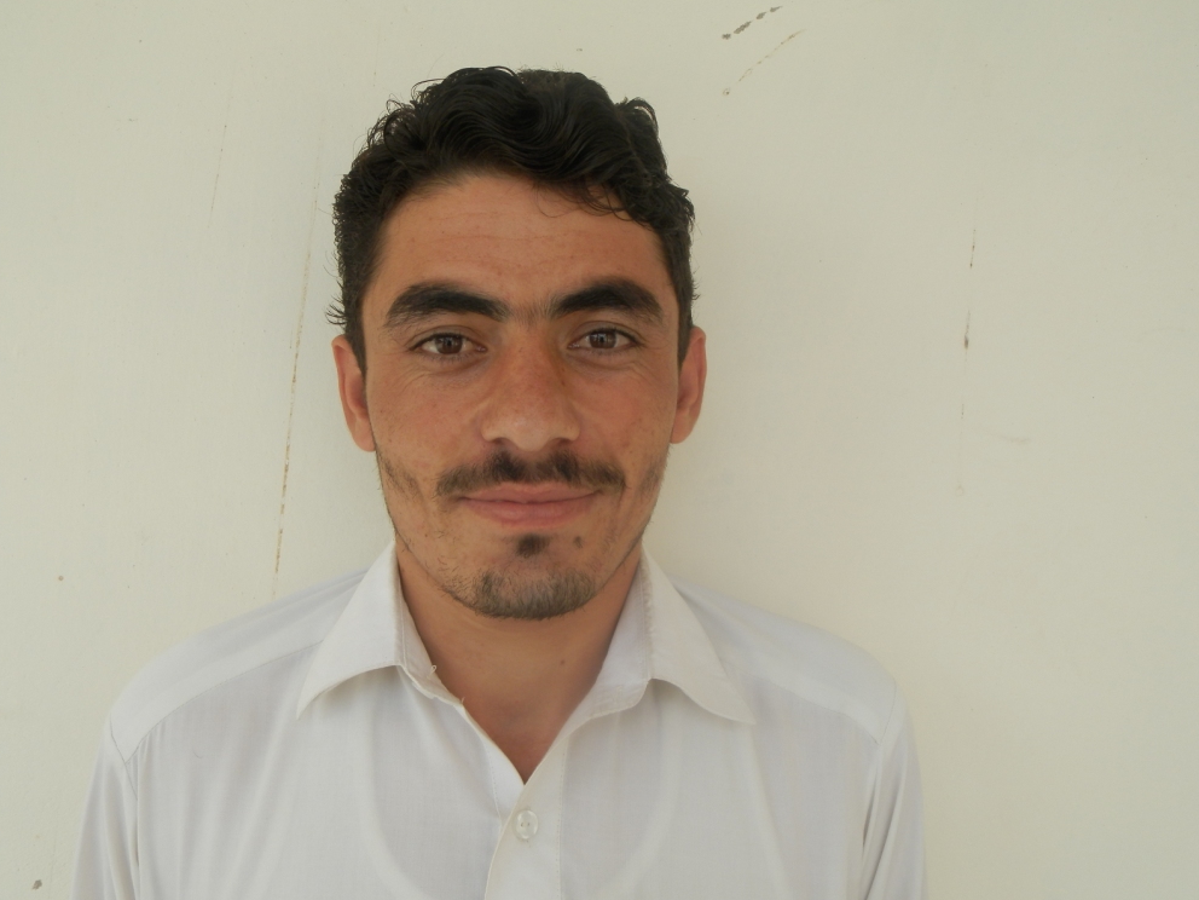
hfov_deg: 56.8
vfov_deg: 44.2
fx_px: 1108
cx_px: 581
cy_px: 463
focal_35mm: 32
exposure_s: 1/250
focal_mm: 5.5
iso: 80
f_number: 3.2
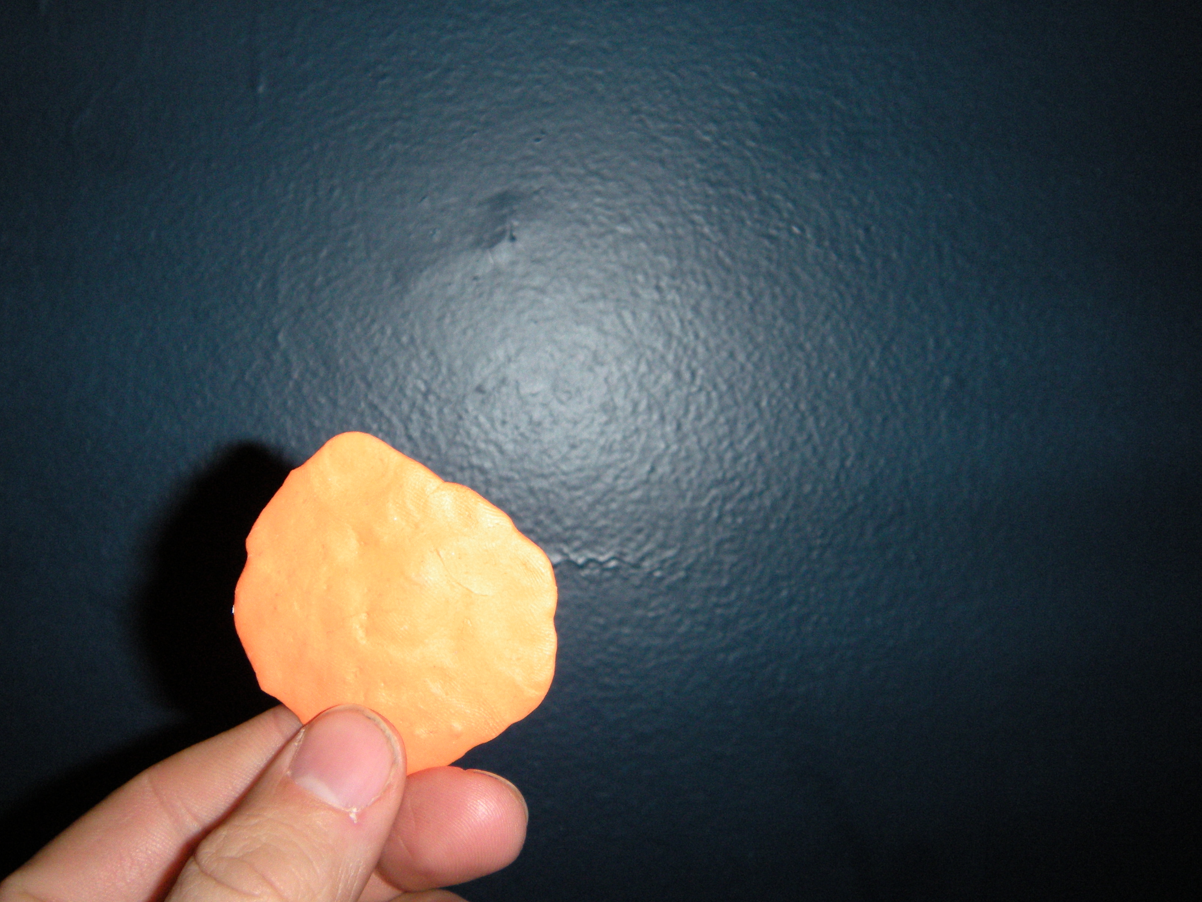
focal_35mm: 40
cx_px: 553
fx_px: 1389
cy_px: 410
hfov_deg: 46.8
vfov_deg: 35.9
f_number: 3.8
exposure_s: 1/60
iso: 200
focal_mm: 5.9
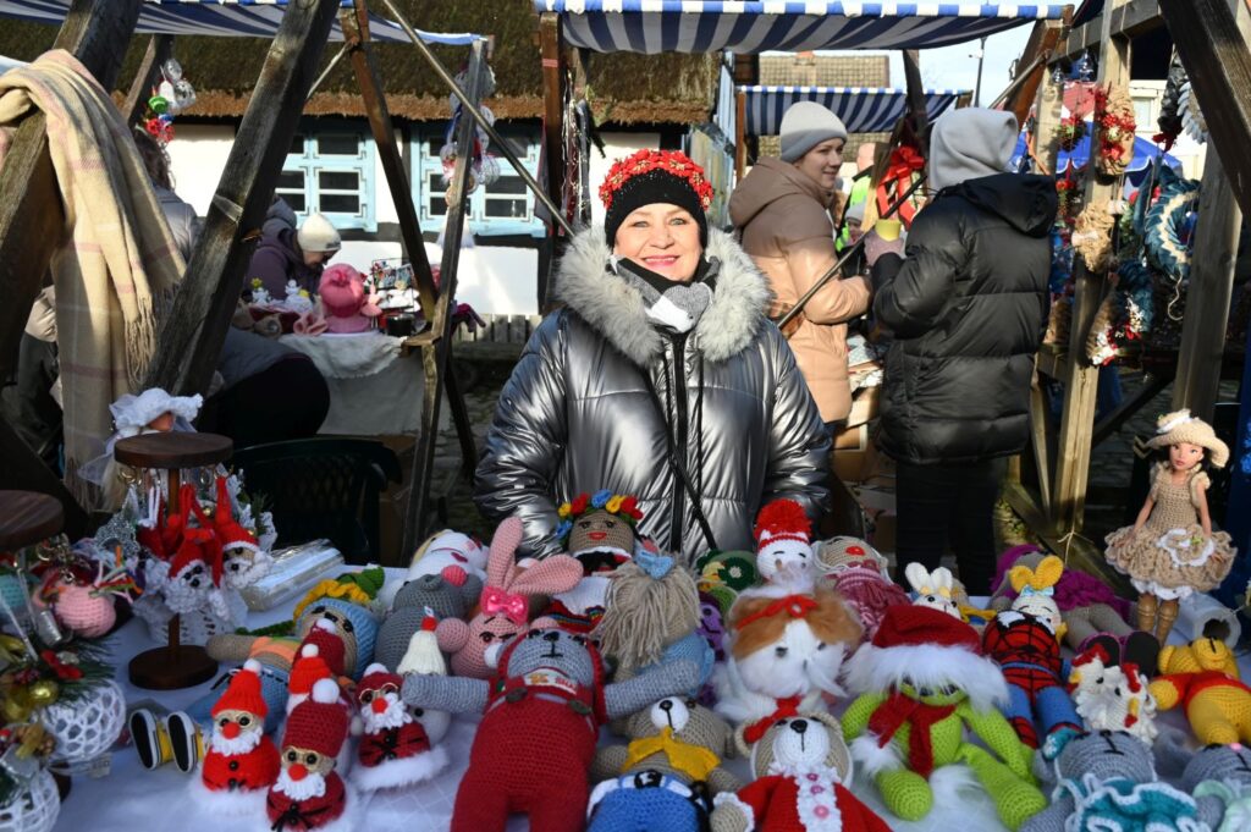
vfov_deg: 41.1
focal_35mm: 32
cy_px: 416
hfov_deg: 58.8
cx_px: 626
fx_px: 1111
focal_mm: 32
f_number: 9
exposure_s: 1/320
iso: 500
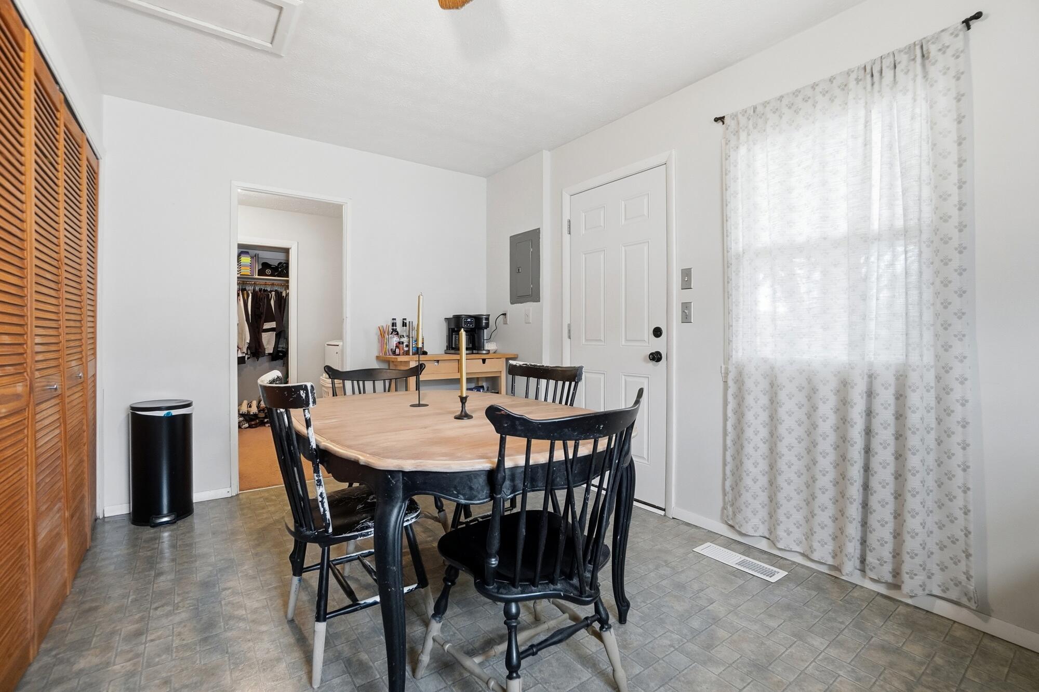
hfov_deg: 100.4
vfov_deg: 77.3
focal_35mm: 15
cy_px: 346
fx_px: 433
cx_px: 520
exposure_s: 1/100
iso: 100
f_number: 4
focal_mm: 10
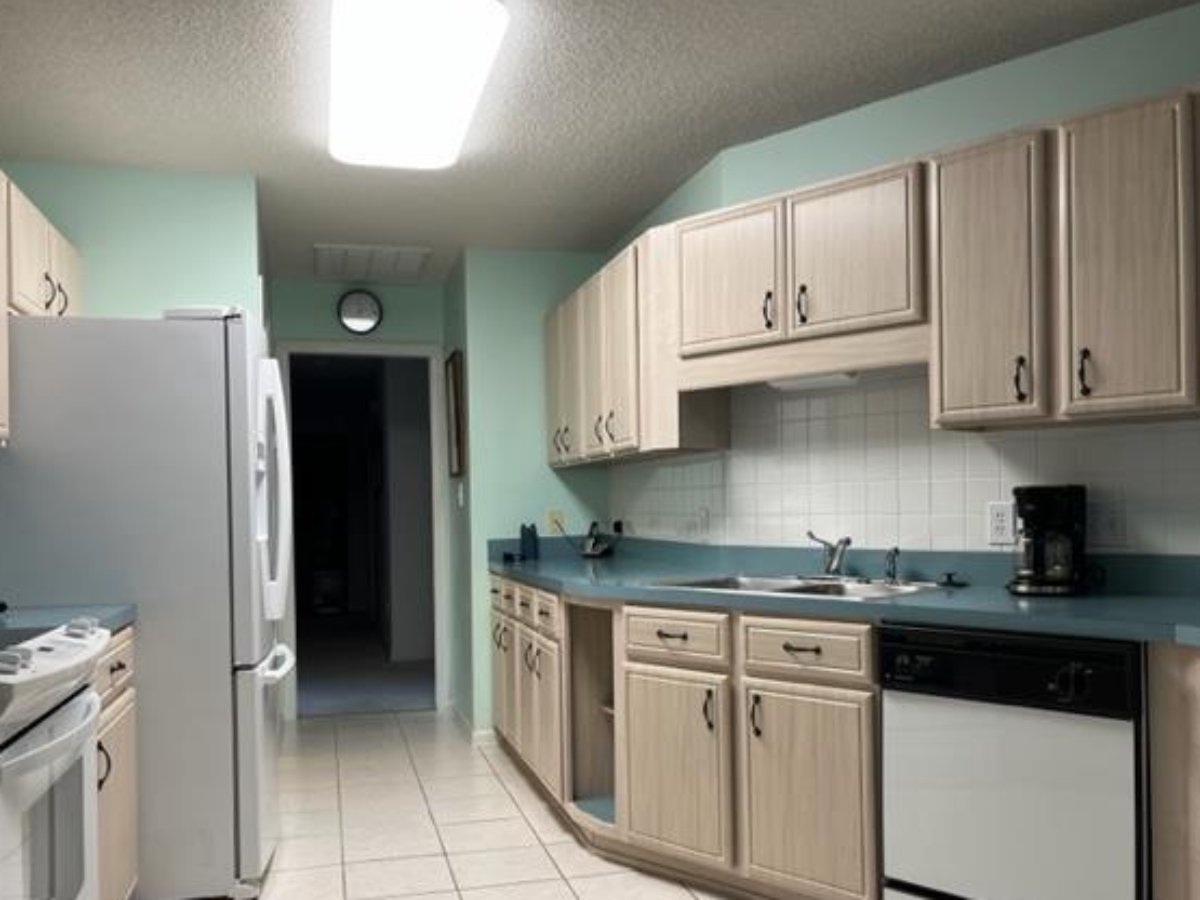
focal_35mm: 30
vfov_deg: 46.7
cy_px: 500
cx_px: 590
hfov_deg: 60.0
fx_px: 1040
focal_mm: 5.1
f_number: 1.6
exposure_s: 1/120
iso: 100
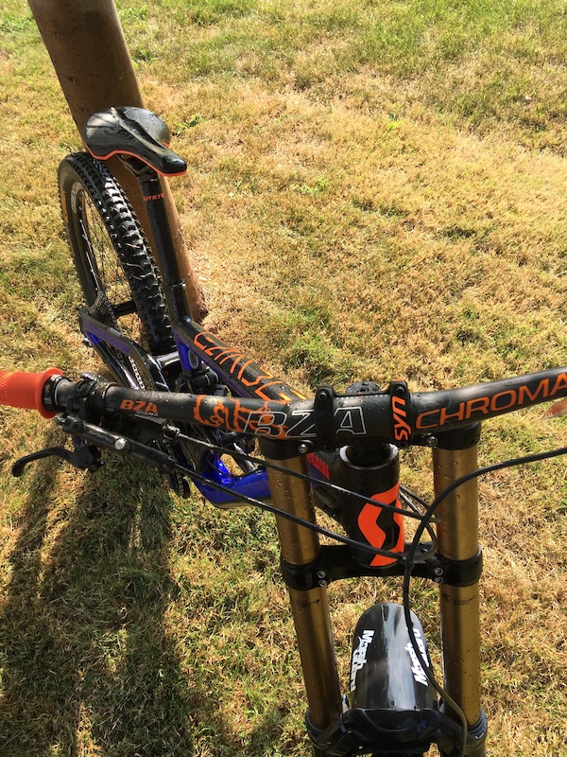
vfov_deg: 61.7
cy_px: 378
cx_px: 284
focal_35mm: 29
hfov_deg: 48.2
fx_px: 633
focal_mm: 4.15
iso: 32
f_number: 2.2
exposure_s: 1/314
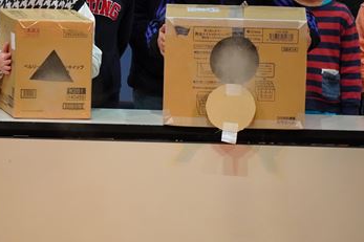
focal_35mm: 648
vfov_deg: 2.1
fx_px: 6549
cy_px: 91
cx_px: 148
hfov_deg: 3.2
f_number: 6.3
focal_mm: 300
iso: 4000
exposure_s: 1/500
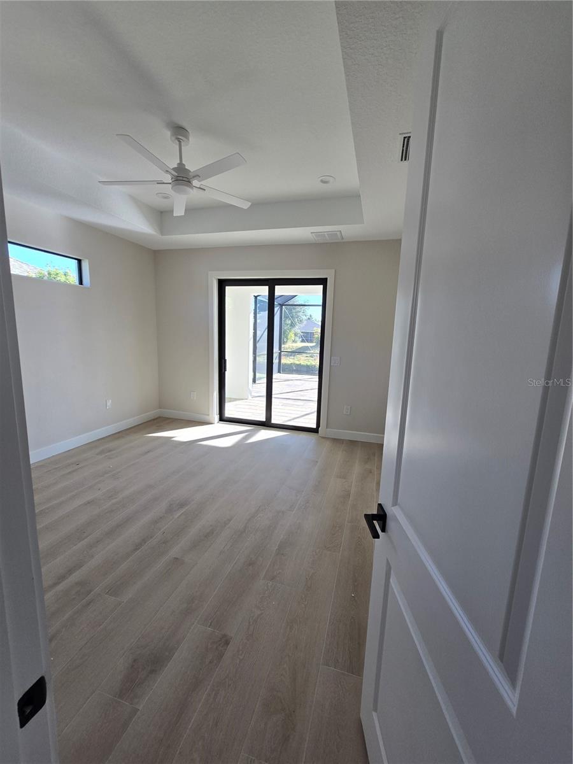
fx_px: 287
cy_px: 382
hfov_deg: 89.9
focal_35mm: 13
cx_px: 286
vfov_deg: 106.2
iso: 50
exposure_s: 1/120
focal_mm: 2.2
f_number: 2.2
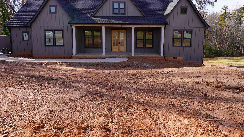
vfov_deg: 44.3
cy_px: 59
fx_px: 168
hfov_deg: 71.9
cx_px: 125
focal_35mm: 26
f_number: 5
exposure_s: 1/250
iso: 100
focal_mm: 20
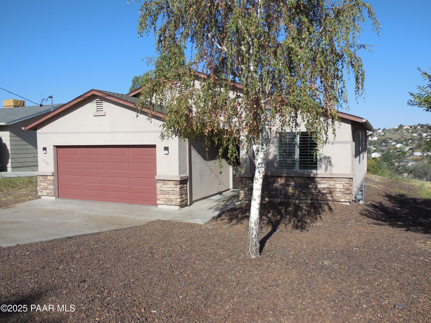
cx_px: 216
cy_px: 162
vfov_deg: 46.8
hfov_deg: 60.0
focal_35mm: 30
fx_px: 374
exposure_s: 1/1600
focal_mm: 5.3
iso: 125
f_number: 3.2
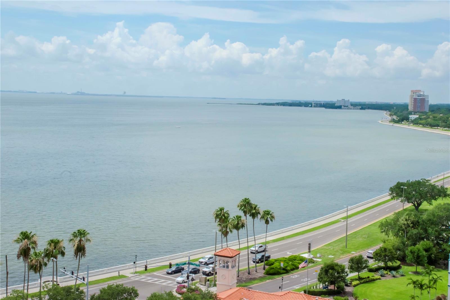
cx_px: 225
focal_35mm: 48
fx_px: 600
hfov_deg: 41.1
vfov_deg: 28.1
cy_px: 150
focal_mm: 32
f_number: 20
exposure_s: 1/500
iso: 640
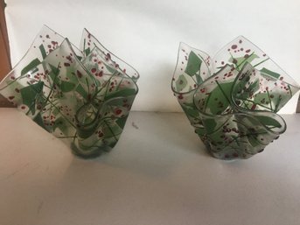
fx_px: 251
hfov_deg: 61.7
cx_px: 150
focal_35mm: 29
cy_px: 112
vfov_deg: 48.2
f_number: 2.2
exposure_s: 1/30
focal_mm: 4.15
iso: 100
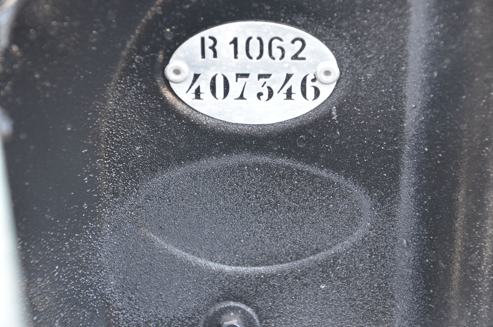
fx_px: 1640
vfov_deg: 11.4
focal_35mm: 120
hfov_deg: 17.1
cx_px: 246
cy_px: 164
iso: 800
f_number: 5.3
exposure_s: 1/60
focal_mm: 80
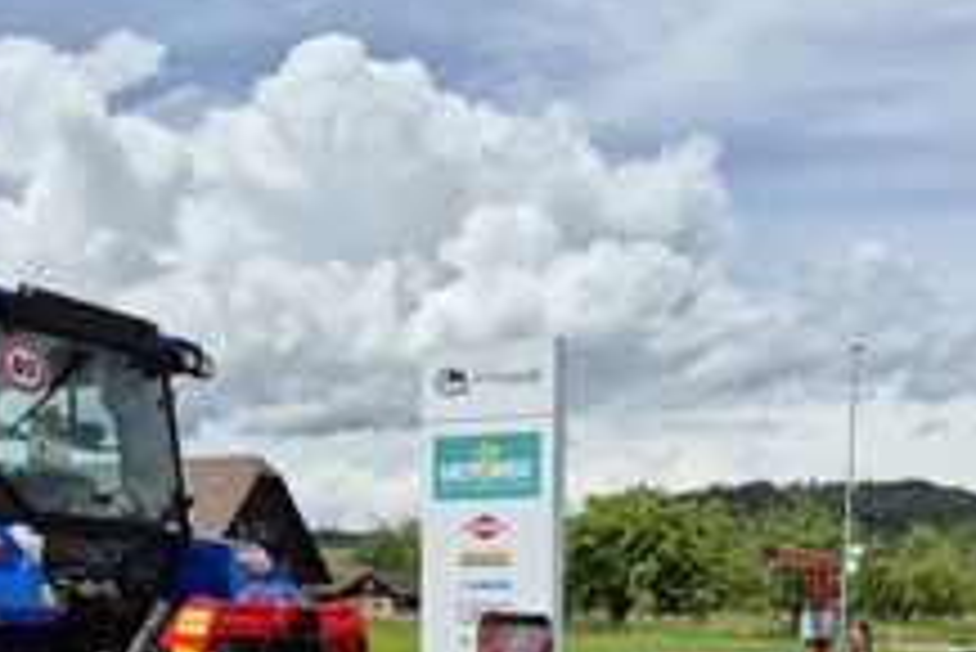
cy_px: 728
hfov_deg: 44.5
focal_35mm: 44
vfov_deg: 27.7
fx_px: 1194
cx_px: 472
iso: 25
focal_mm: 5.4
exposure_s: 1/2832
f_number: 1.8
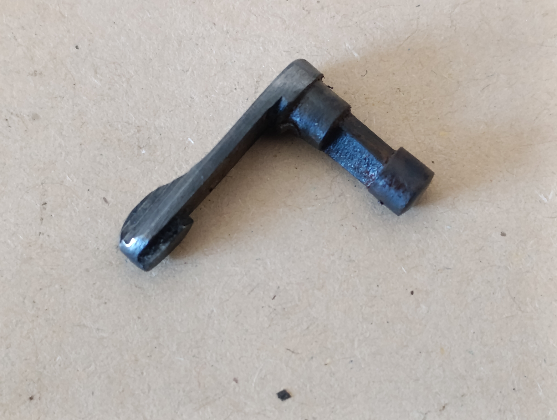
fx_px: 1482
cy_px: 210
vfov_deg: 16.1
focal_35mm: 92
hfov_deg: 21.3
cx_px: 278
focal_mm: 6.14
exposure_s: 1/50
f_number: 1.6
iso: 1000
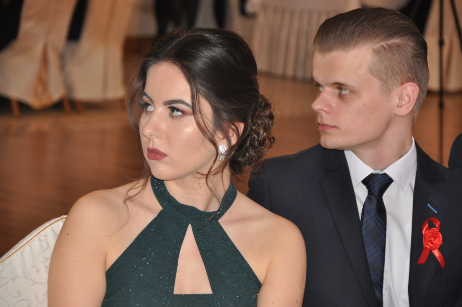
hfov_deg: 13.4
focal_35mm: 153
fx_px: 1961
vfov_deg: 8.9
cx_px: 231
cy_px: 154
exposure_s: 1/60
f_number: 5.6
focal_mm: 102
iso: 800
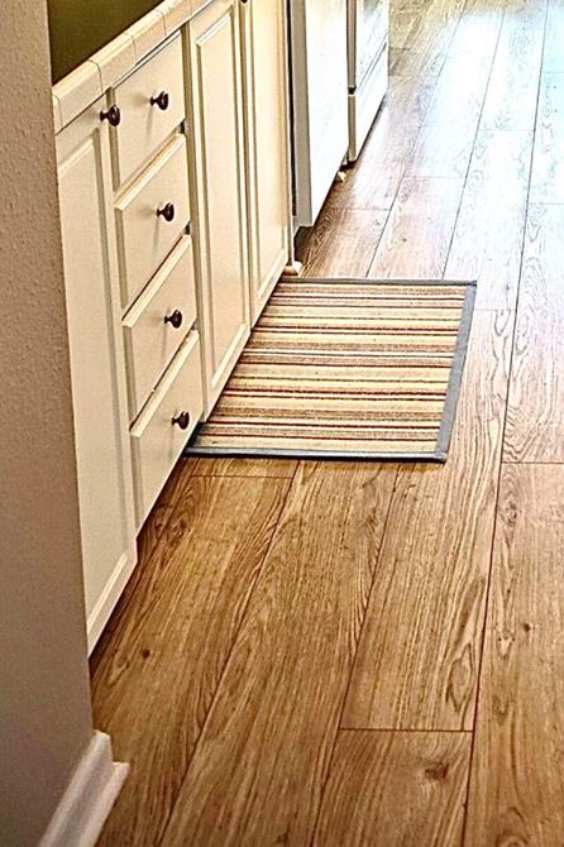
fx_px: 1294
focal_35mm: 55
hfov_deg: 23.5
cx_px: 566
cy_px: -46
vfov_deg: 32.6
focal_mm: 16
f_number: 4
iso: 100
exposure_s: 1/60
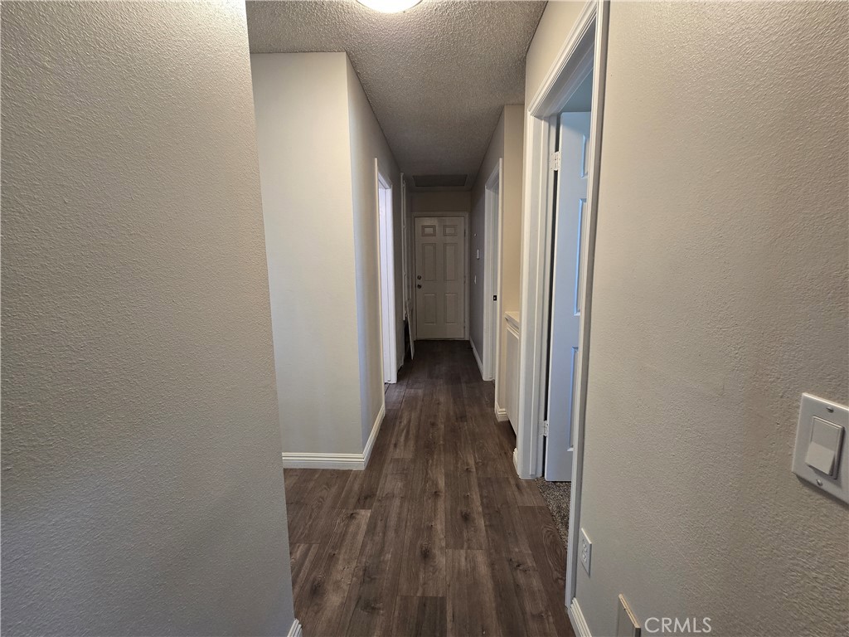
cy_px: 318
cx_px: 424
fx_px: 319
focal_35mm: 13
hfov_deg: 106.2
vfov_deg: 89.9
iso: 200
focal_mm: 2.2
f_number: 2.2
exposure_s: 1/60
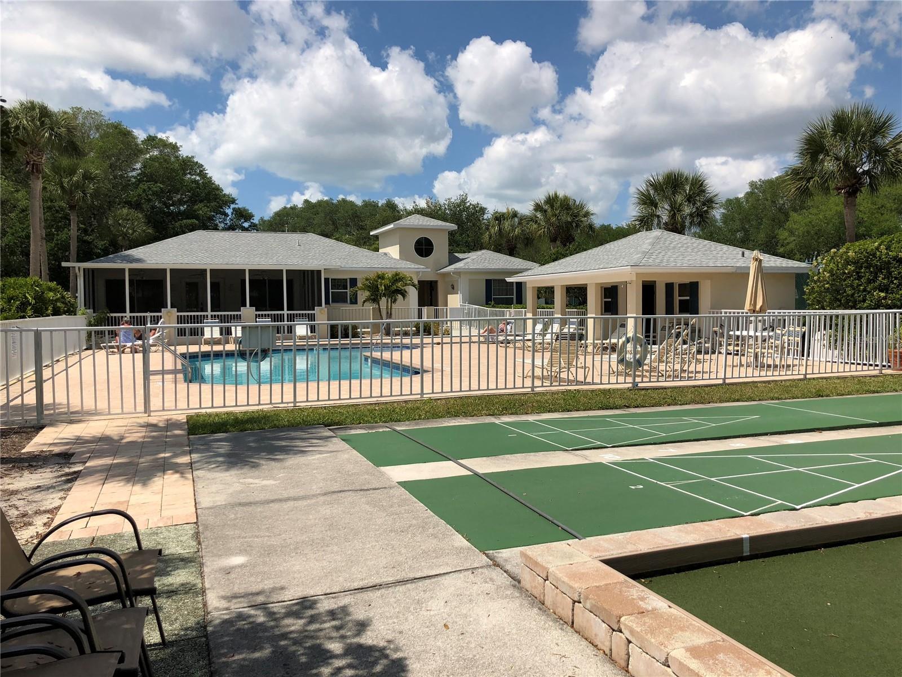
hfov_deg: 63.4
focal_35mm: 28
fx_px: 730
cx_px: 451
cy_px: 338
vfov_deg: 49.7
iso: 20
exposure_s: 1/3436
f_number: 1.8
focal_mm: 4
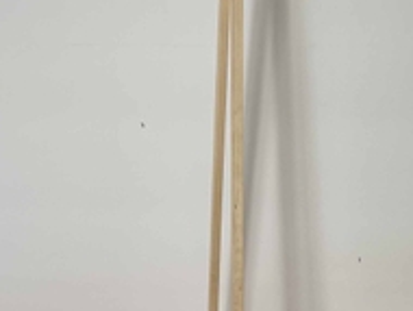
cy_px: 187
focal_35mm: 82
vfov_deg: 18.0
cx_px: 104
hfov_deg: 23.6
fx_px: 980
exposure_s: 1/121
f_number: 1.6
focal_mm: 5.1
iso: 50
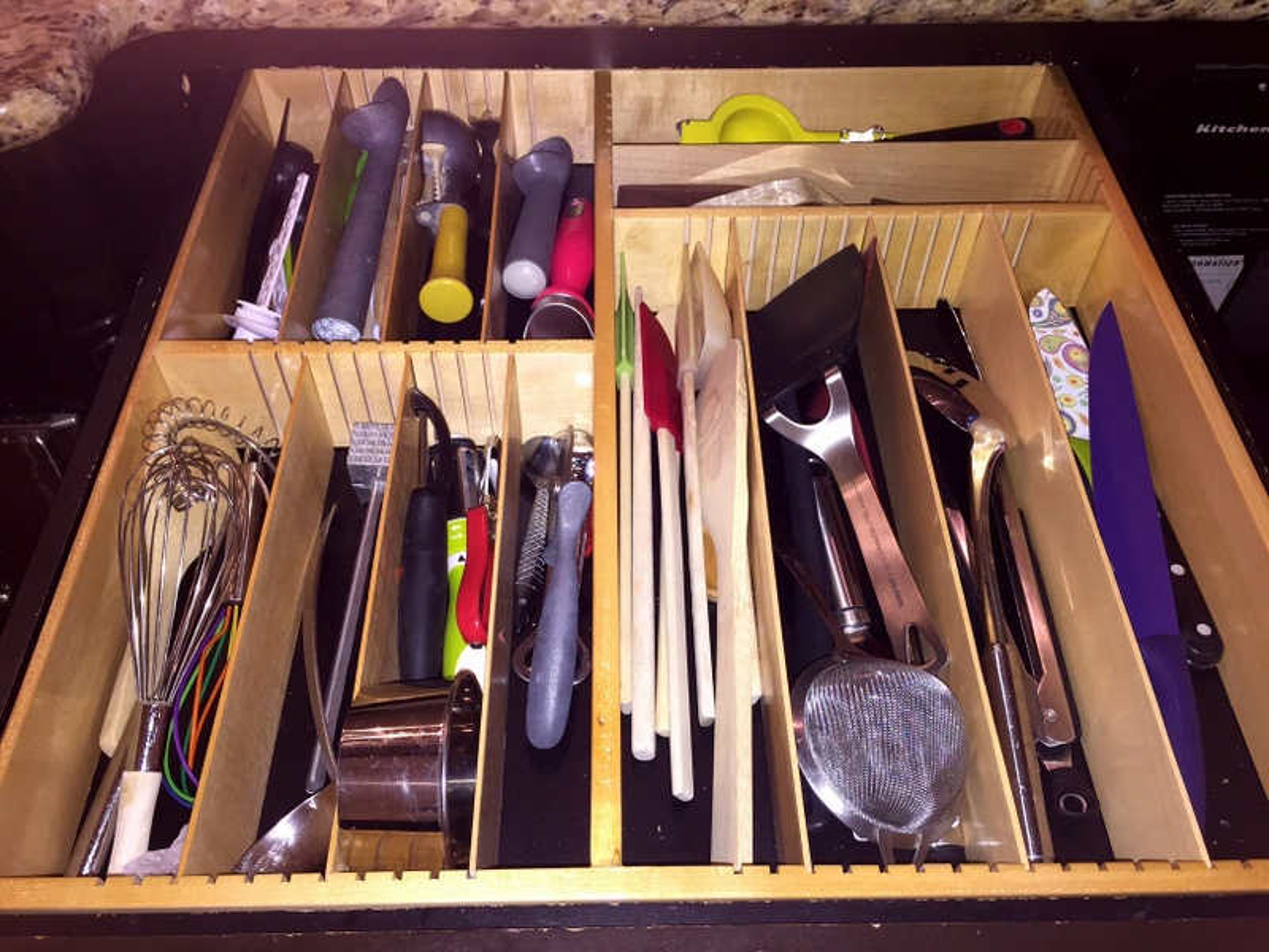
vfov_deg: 48.2
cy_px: 476
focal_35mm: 29
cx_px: 634
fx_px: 1063
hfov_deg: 61.7
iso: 50
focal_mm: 4.15
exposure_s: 1/17
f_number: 2.2
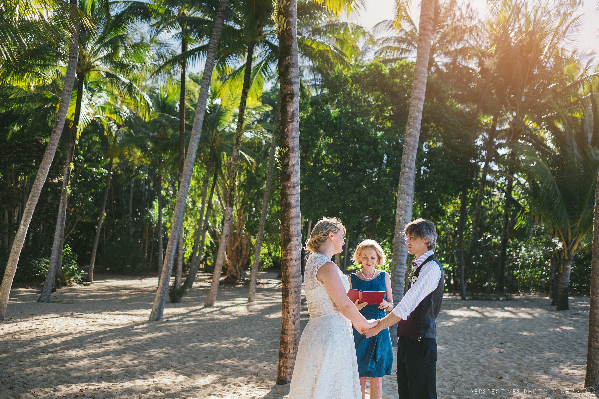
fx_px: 582
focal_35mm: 35
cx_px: 300
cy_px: 200
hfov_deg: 54.4
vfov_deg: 37.9
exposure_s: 1/1600
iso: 200
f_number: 1.8
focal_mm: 23
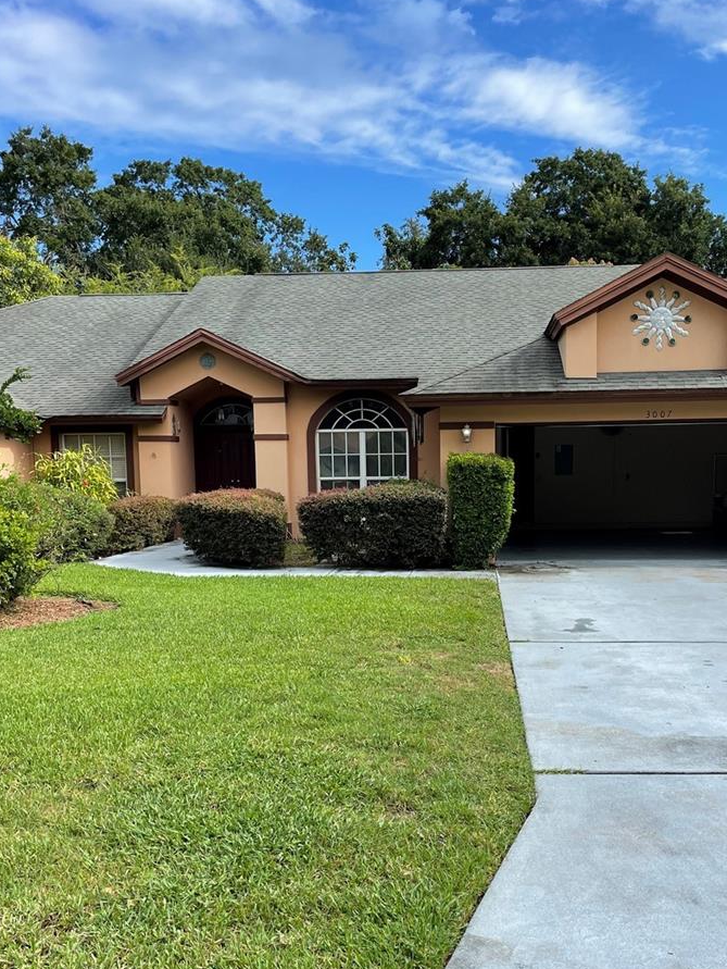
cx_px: 416
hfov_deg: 40.6
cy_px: 574
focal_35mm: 35
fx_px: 979
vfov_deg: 52.3
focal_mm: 4.2
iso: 32
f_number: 1.6
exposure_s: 1/2681
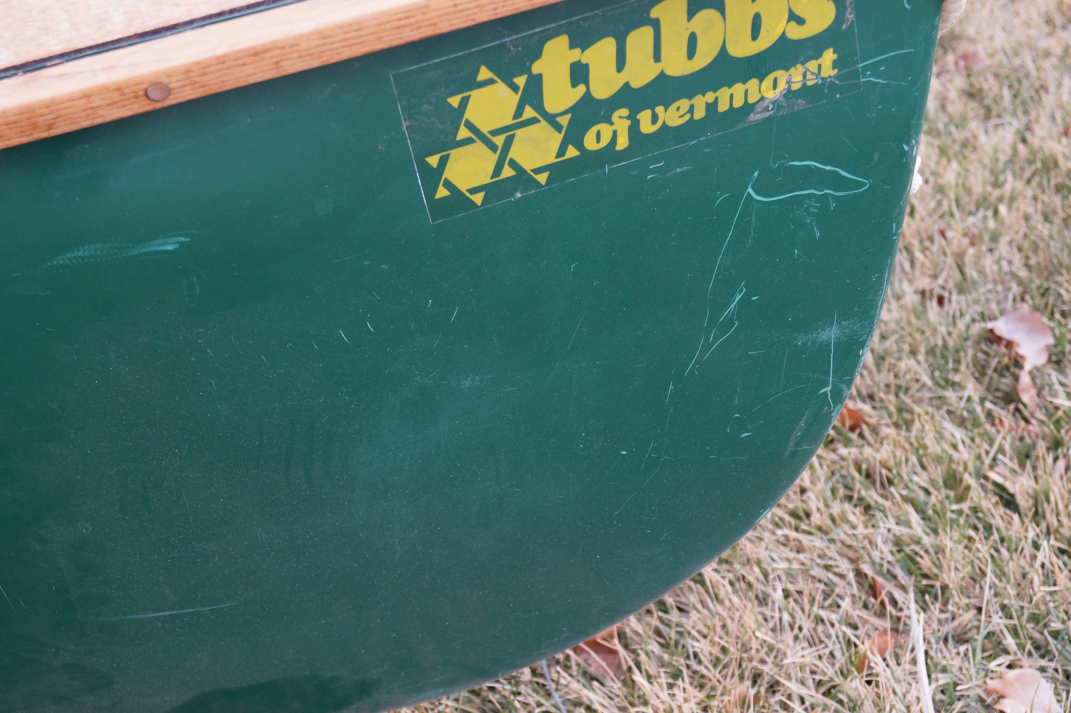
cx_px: 536
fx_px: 2007
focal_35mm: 68
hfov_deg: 29.9
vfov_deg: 20.1
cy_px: 356
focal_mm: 45
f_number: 5.6
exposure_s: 1/160
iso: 800
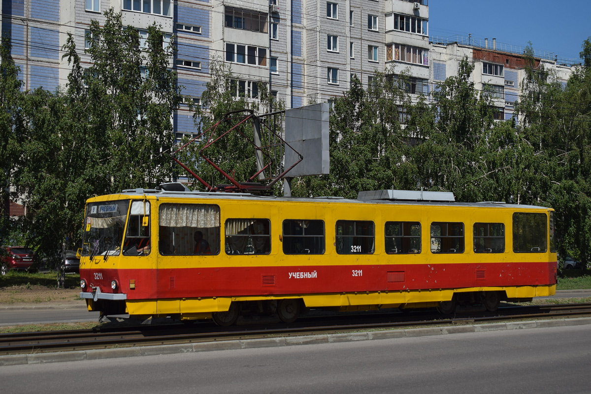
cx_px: 296
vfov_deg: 22.6
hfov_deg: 33.4
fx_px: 985
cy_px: 197
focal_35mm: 60
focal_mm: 40
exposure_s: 1/1000
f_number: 6.3
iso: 100
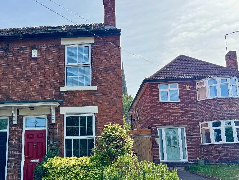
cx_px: 81
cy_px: 120
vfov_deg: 38.2
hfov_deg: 49.3
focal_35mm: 37
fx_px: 255
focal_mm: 6.76
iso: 80
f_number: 1.78
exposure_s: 1/2174
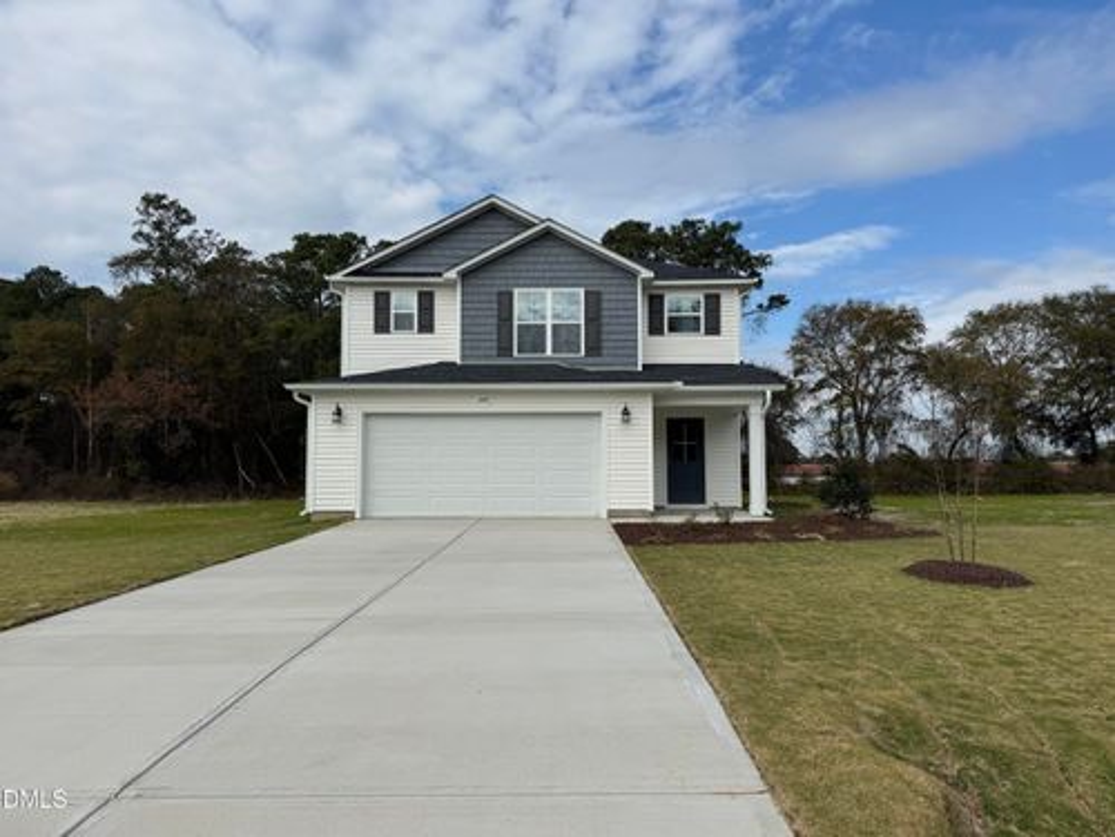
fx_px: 773
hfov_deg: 71.6
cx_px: 558
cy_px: 418
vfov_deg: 56.8
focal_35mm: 24
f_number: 1.78
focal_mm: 6.76
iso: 80
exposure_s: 1/5348
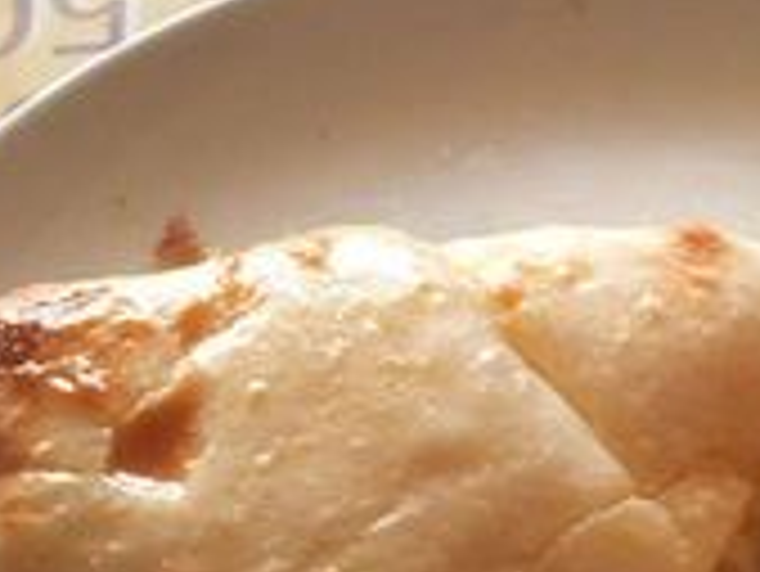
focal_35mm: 64
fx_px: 1406
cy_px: 563
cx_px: 702
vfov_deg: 22.2
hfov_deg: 28.9
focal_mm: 4.2
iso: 125
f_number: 1.9
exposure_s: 1/60
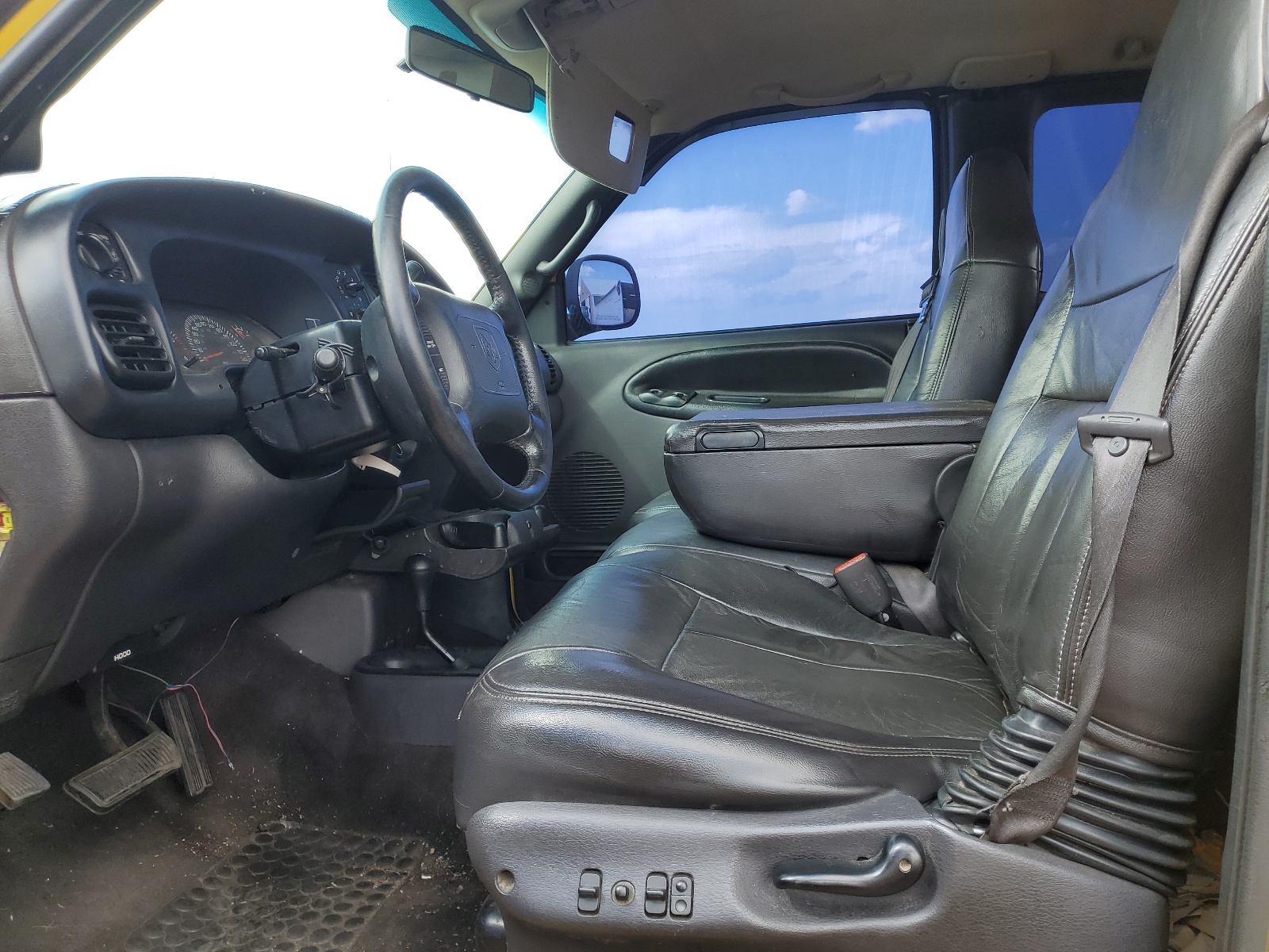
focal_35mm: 26
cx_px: 634
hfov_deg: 67.3
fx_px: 953
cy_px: 476
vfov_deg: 53.1
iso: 50
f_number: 1.5
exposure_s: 1/312
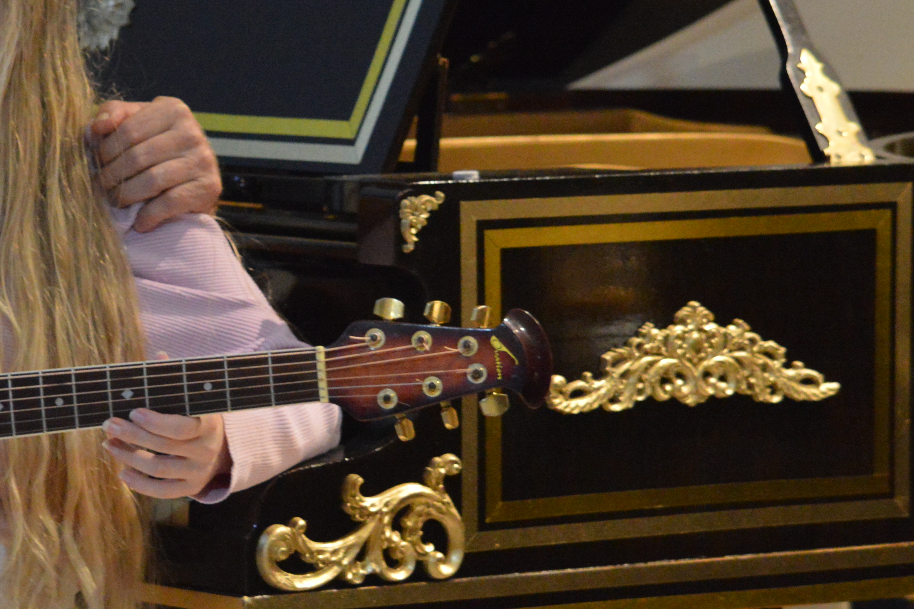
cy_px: 382
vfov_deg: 5.5
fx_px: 6346
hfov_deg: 8.2
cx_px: 278
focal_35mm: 250
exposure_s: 1/50
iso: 3200
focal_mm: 78
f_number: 4.5
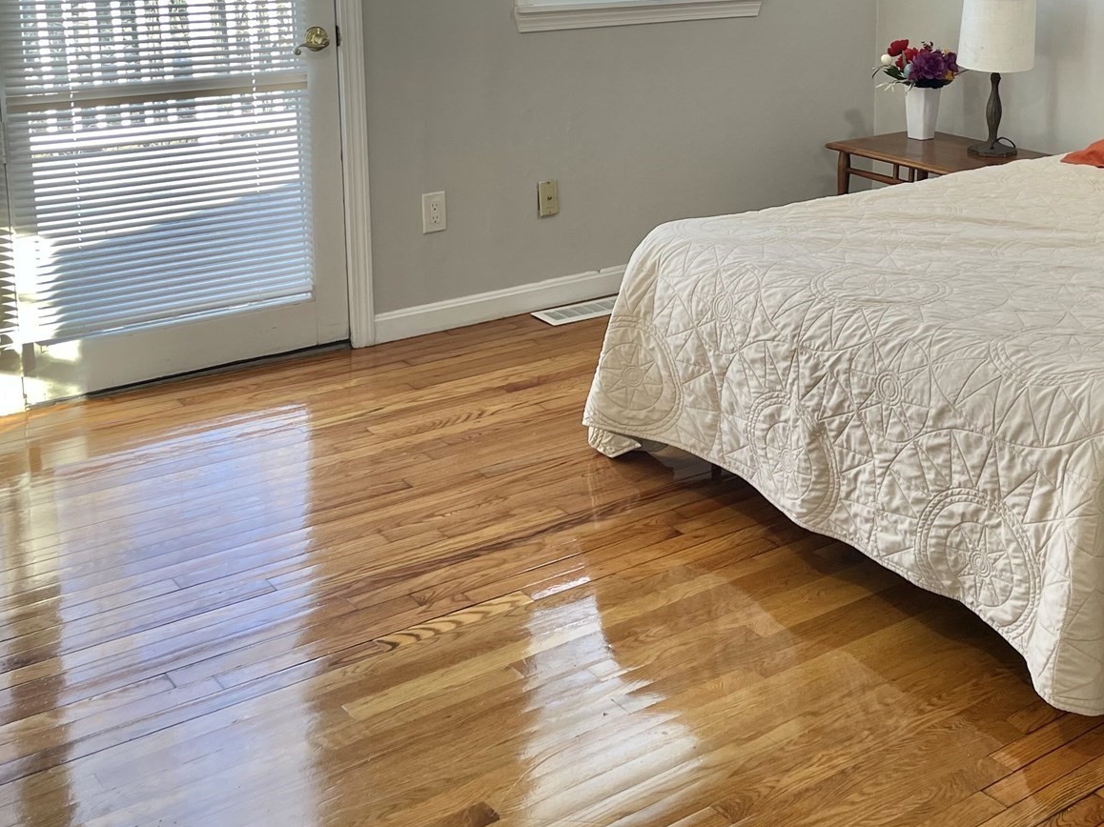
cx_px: 774
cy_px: 159
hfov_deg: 40.5
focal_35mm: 46
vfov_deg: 30.7
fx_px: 1467
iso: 64
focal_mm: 4.2
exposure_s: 1/120
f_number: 1.6
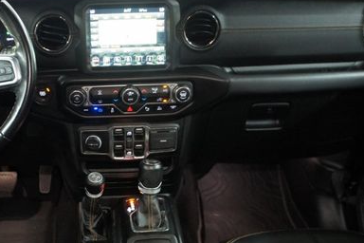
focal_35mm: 45
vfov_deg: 29.7
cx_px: 97
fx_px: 455
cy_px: 161
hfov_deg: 42.4
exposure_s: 1/15
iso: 1600
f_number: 3.5
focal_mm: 18
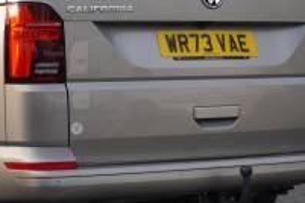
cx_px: 15
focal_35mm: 162
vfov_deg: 8.4
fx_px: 1372
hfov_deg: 12.6
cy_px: 6
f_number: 5
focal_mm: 34
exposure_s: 1/160
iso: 250
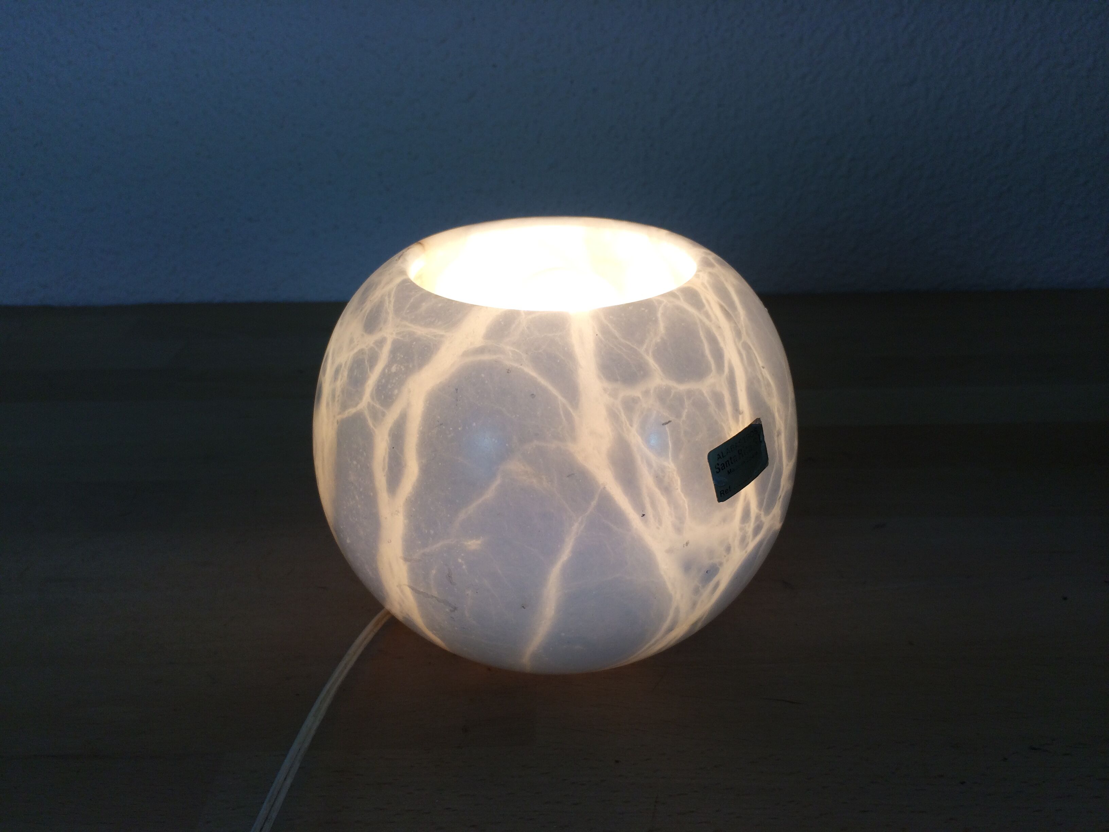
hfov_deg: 61.7
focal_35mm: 29
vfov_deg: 48.2
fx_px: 929
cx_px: 554
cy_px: 416
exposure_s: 1/283
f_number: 2.2
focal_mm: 4.15
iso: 32
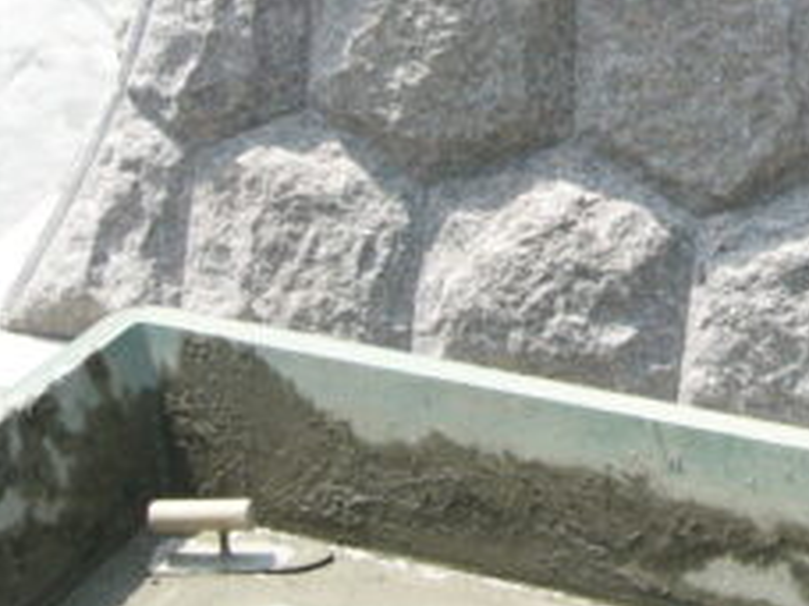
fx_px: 2828
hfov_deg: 15.8
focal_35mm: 121
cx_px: 880
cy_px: 28
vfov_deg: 12.1
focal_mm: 7.6
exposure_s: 1/100
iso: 100
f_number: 9
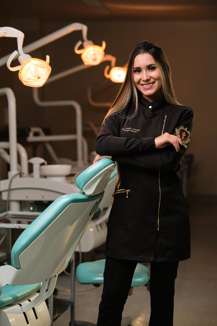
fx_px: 678
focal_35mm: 75
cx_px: 108
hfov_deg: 18.2
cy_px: 163
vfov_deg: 27.0
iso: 200
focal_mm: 50
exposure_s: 1/125
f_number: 2
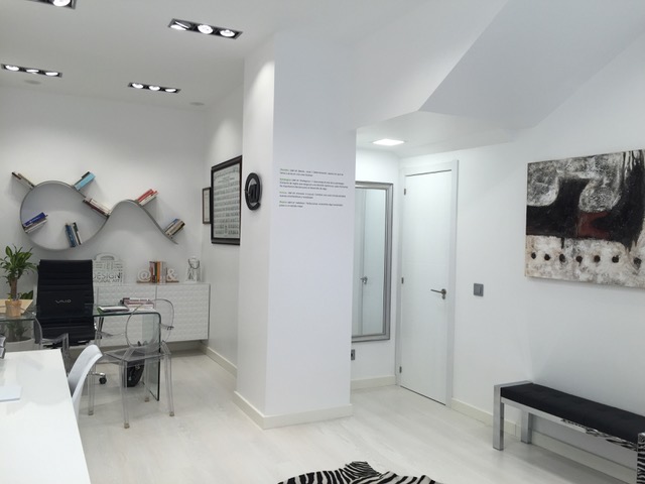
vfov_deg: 48.2
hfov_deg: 61.7
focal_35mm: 29
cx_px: 322
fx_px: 540
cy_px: 242
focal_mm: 4.15
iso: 32
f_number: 2.2
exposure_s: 1/100
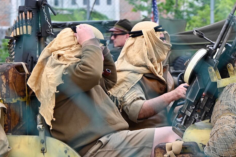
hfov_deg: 6.9
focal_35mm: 299
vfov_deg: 4.6
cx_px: 175
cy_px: 119
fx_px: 1959
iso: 320
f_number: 6.7
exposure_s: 1/250
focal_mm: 115
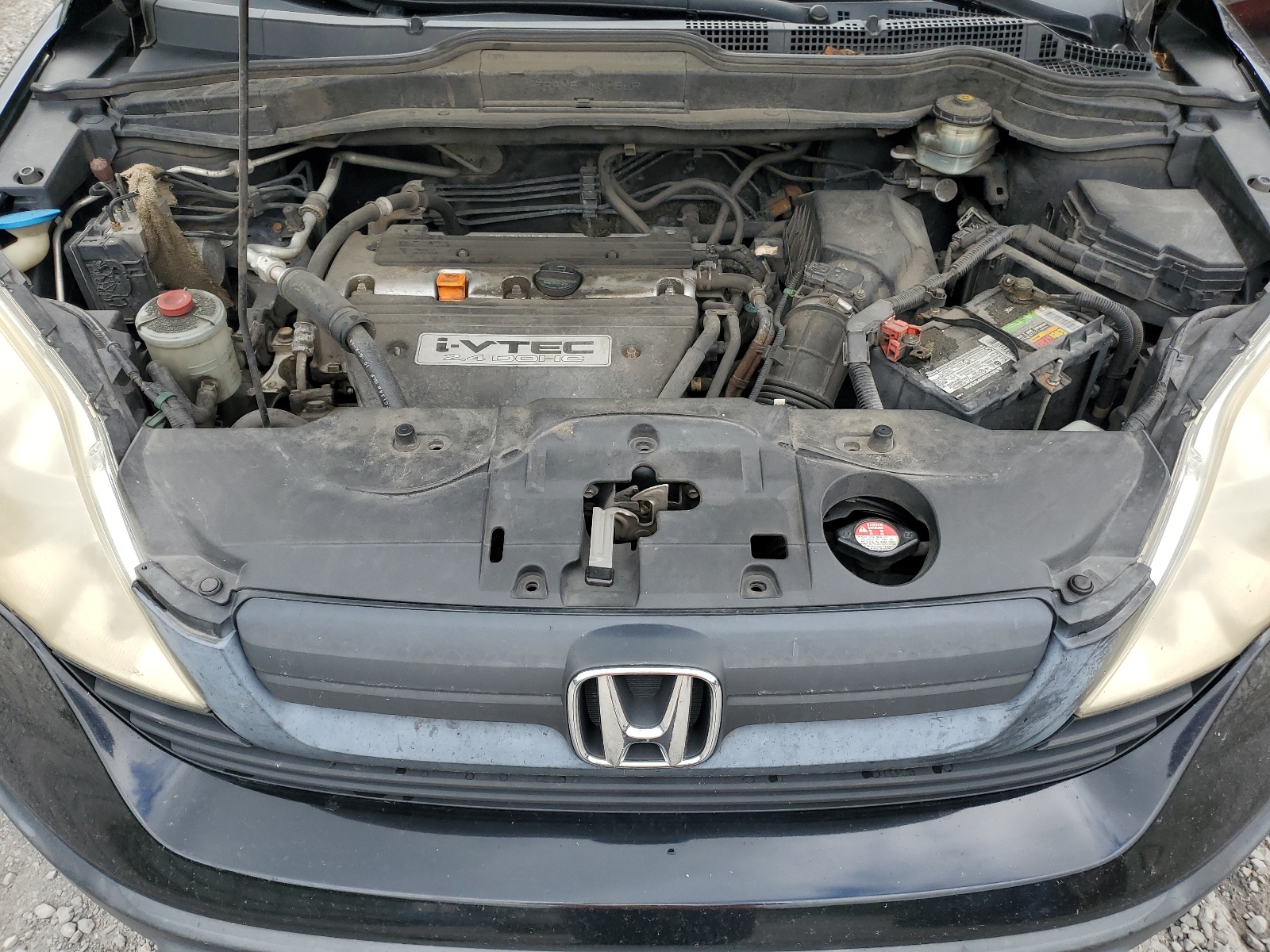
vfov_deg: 53.1
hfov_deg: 67.3
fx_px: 954
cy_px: 476
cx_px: 635
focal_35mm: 26
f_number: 1.5
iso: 50
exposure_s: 1/833
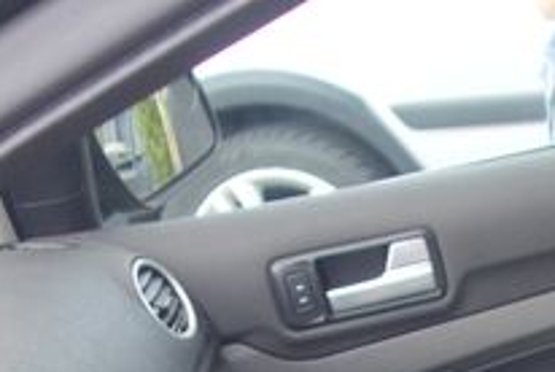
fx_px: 2146
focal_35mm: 139
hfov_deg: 14.1
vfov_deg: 8.9
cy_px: 918
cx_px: 727
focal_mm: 10.4
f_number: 2
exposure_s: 1/160
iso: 125
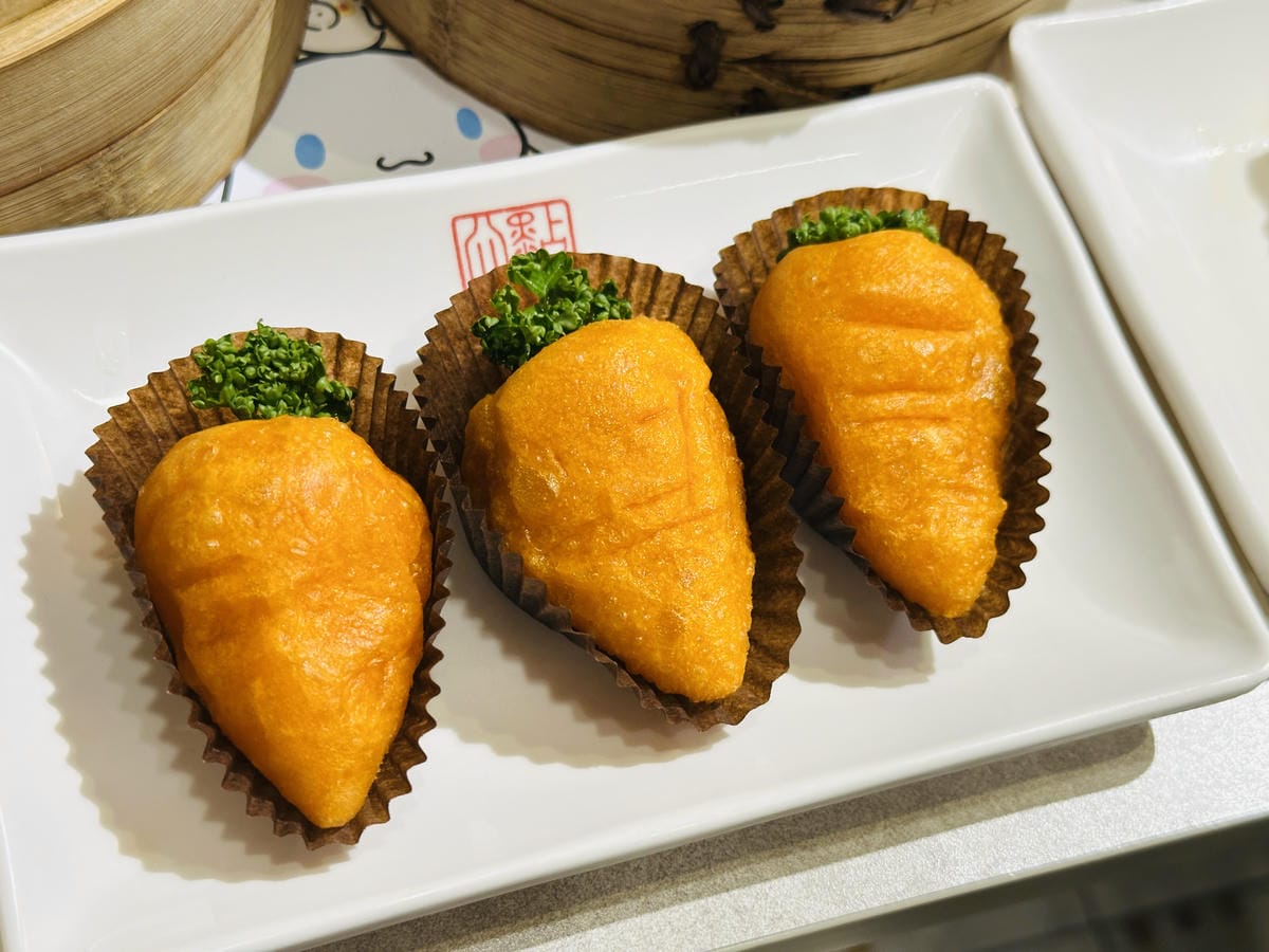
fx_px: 1760
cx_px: 634
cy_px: 476
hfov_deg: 39.7
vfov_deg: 30.3
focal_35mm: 48
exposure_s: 1/60
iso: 125
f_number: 1.78
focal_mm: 6.86
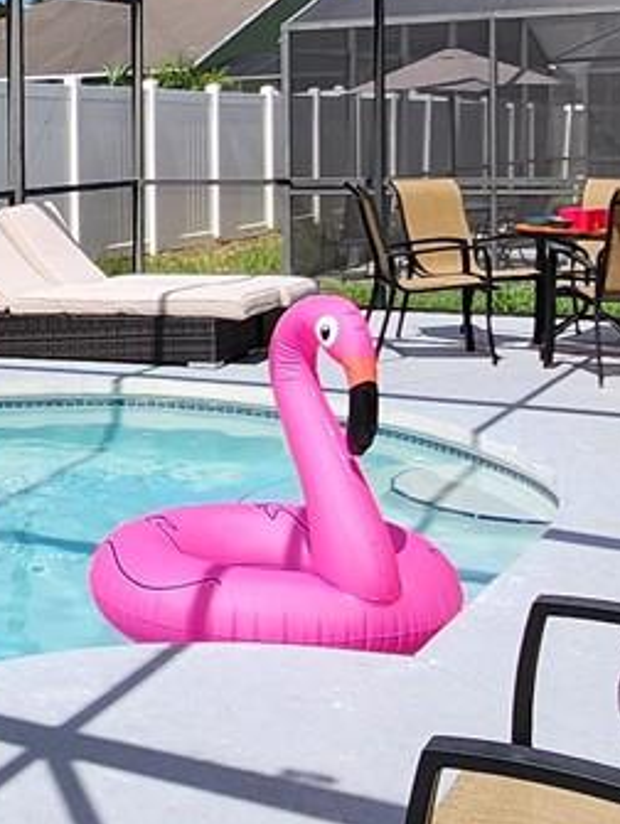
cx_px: -113
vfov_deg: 30.7
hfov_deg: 22.0
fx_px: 1478
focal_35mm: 62
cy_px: 219
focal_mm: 1.74
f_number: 2.2
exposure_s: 1/876
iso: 32
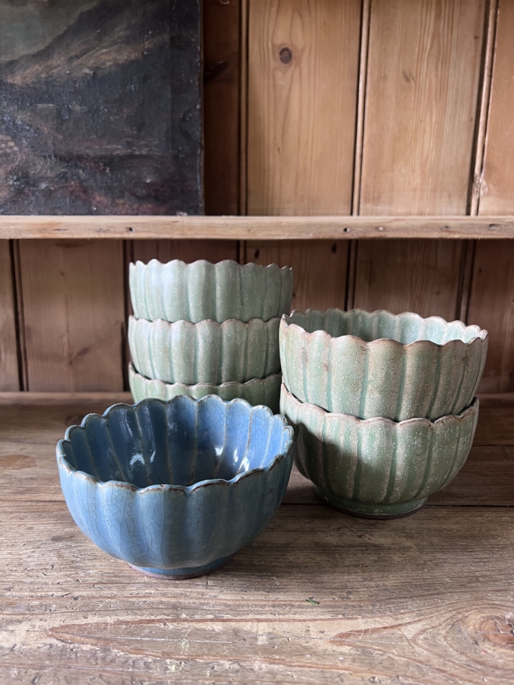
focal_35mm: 26
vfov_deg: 67.3
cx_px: 257
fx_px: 515
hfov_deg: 53.1
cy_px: 342
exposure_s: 1/60
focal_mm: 5.7
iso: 200
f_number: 1.5
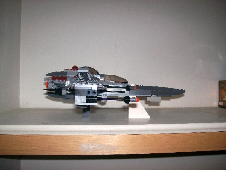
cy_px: 85
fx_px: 235
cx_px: 113
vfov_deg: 39.7
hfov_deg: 51.4
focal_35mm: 36
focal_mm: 6
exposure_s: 1/64
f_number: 2.7
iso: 80
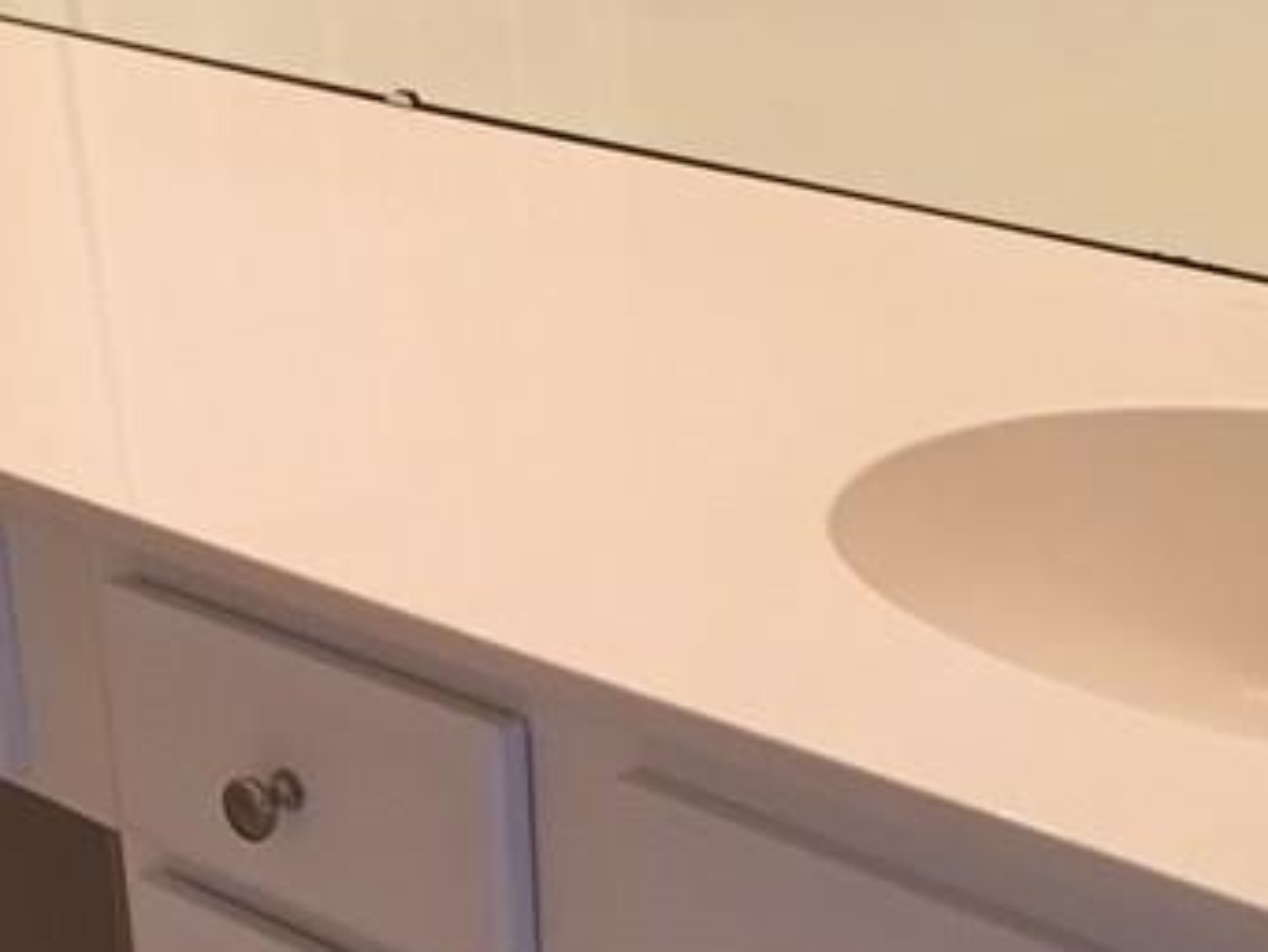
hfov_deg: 22.5
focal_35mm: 87
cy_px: 643
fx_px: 3188
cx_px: 498
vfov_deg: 16.9
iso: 40
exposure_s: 1/30
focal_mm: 4.15
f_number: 2.2
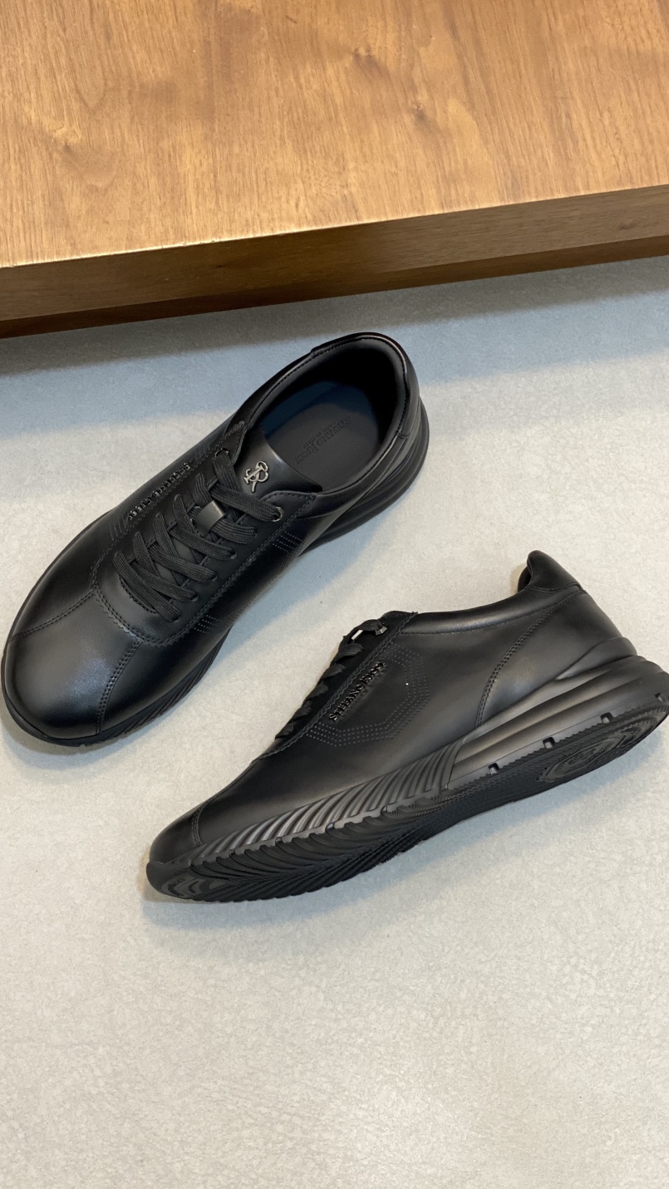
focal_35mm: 57
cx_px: 284
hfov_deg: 21.1
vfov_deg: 36.6
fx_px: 1797
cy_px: 592
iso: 125
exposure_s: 1/50
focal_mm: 6
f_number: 2
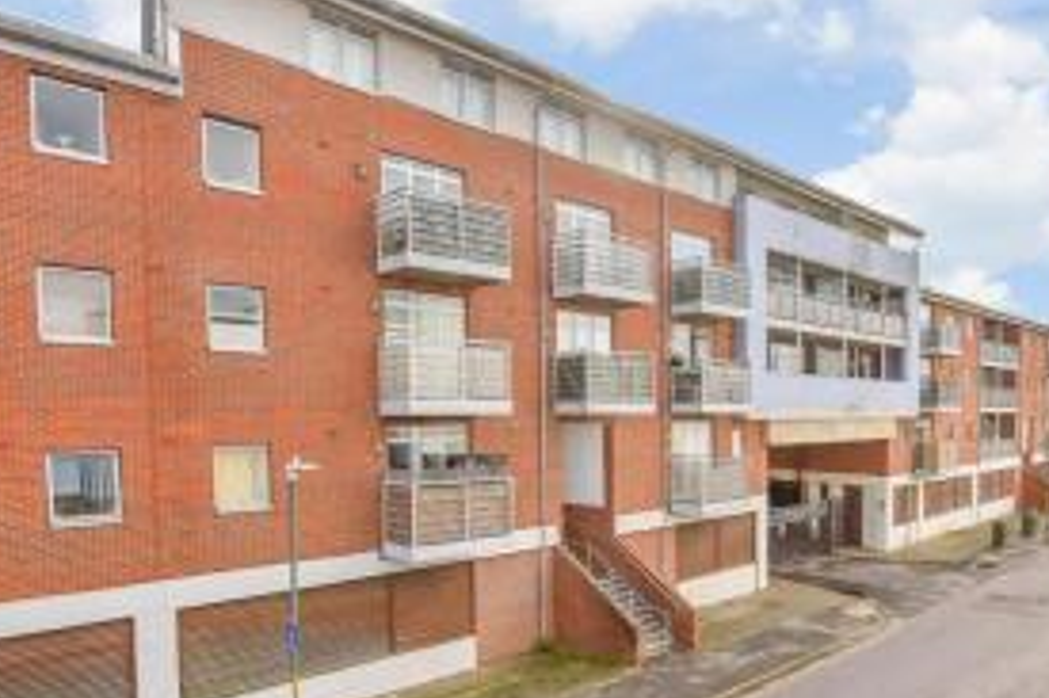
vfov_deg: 48.7
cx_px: 603
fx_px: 757
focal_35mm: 26
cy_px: 463
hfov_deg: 69.0
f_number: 8
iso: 400
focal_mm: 10
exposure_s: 1/640
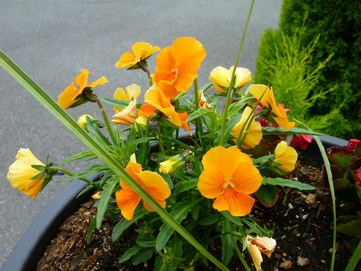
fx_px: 323
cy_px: 136
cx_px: 180
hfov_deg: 58.4
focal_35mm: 31
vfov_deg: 45.4
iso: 80
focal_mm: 5.5
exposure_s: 1/160
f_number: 3.6
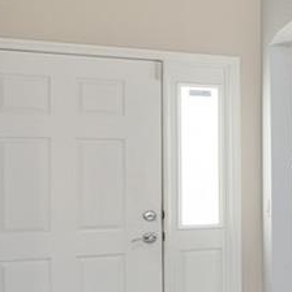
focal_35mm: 79
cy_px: 175
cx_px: 795
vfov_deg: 21.9
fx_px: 754
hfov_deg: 12.8
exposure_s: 1/8
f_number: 7.1
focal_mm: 13
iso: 250
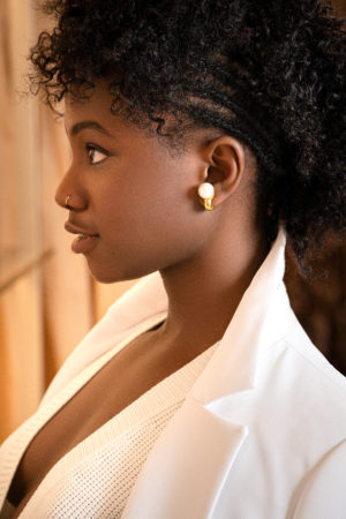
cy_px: 260
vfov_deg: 19.5
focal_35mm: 105
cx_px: 173
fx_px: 1514
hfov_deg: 13.0
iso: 500
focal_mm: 105
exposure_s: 1/125
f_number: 7.1
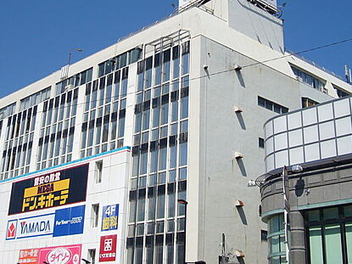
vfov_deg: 26.9
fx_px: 549
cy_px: 98
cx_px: 149
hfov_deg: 35.5
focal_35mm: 54
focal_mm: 5.7
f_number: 6.3
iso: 80
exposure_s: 1/400
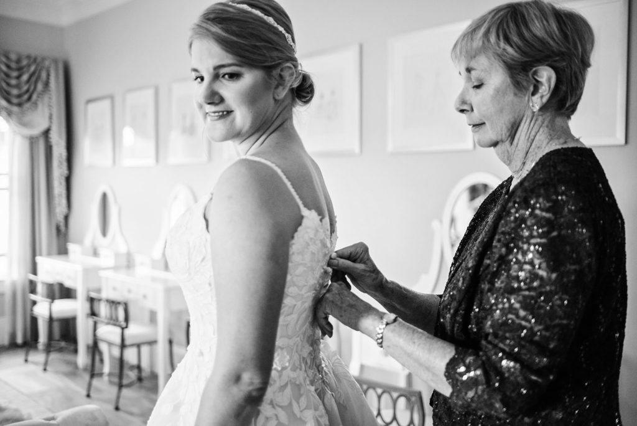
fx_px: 620
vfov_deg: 37.9
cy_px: 213
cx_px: 318
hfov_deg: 54.4
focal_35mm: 35
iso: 800
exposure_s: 1/200
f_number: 1.8
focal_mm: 35
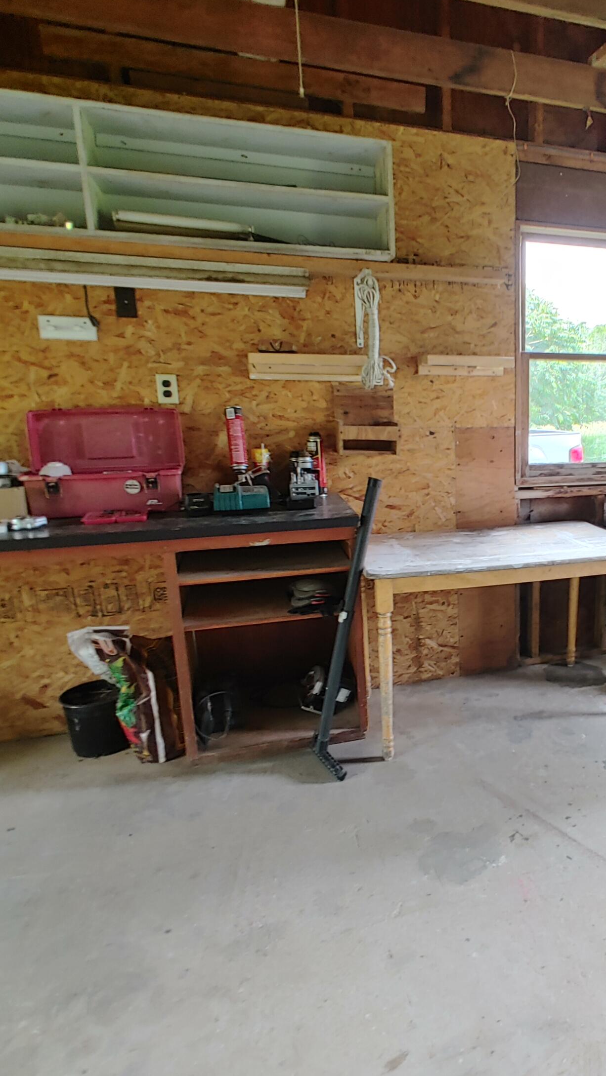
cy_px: 550
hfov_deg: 43.6
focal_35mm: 24
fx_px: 685
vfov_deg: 76.3
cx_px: 544
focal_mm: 1.78
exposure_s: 1/40
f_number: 1.9
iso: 100
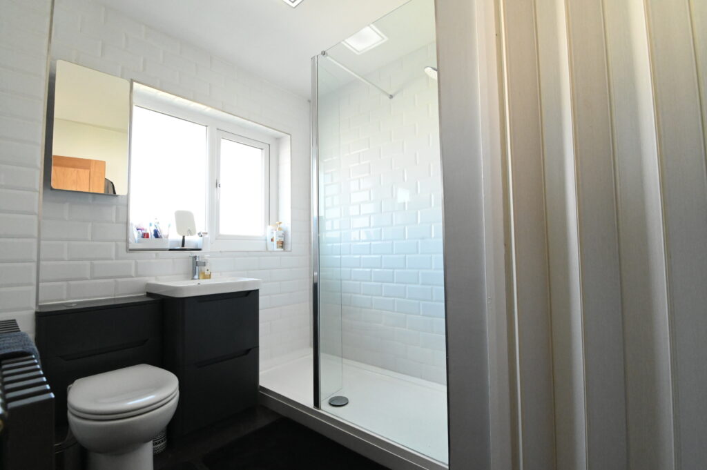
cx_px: 354
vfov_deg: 73.7
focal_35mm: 16
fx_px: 314
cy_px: 235
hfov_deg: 96.8
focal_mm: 16
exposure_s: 1/200
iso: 10000
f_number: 10
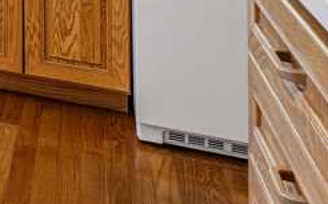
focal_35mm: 85
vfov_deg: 12.9
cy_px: -233
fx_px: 759
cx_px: -435
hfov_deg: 15.3
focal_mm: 16
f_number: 9
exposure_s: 1/13
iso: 400
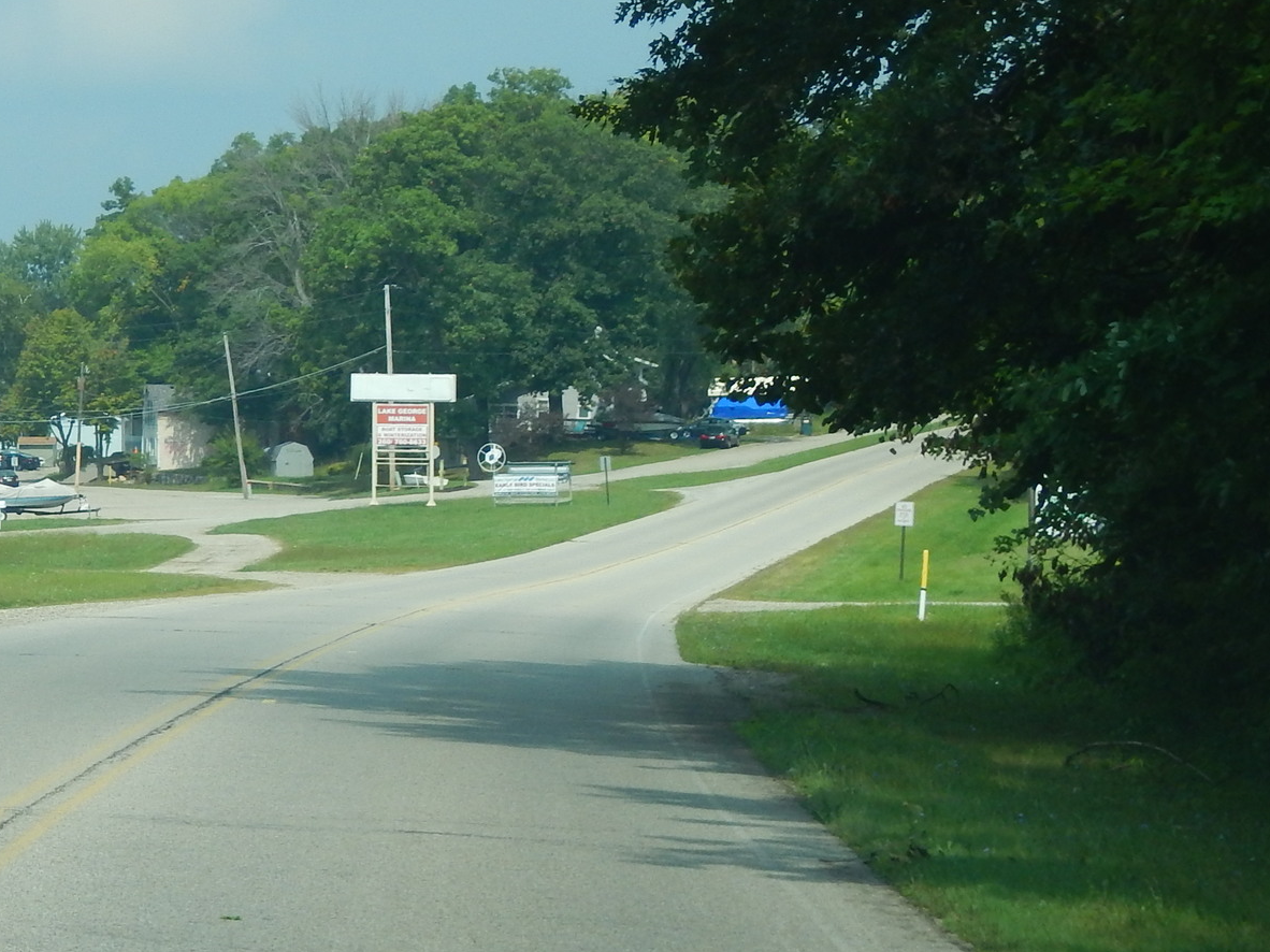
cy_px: 425
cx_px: 111
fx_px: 5355
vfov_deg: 10.2
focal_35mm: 146
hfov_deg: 13.4
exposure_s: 1/800
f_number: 4.1
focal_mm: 12.3
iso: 125
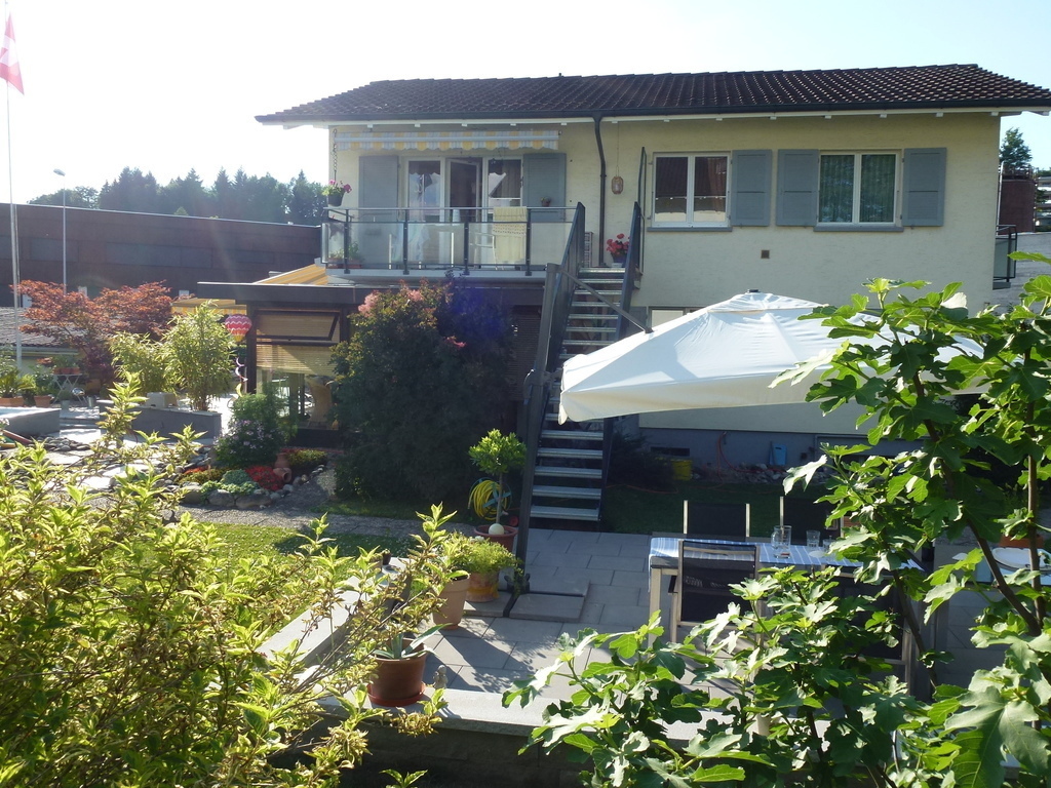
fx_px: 850
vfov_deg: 49.7
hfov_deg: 63.4
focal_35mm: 28
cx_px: 526
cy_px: 394
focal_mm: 5
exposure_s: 1/400
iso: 100
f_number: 4
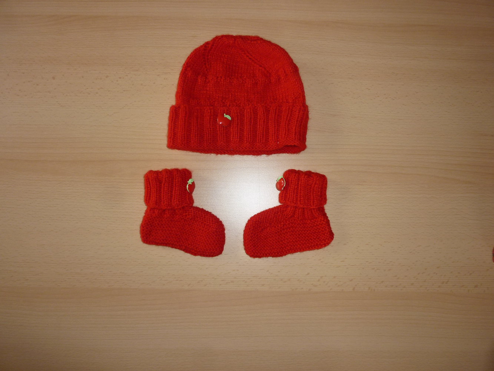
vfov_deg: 54.9
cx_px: 247
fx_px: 357
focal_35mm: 25
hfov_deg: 69.4
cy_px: 186
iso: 100
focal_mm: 4.5
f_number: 3.3
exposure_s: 1/30
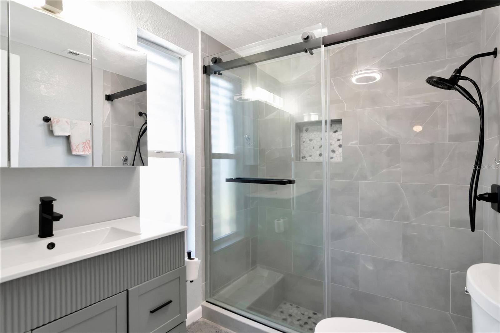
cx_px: 250
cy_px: 166
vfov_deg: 72.0
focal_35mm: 16
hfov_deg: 95.0
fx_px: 229
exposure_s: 1/25
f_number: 7.1
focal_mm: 11
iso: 800
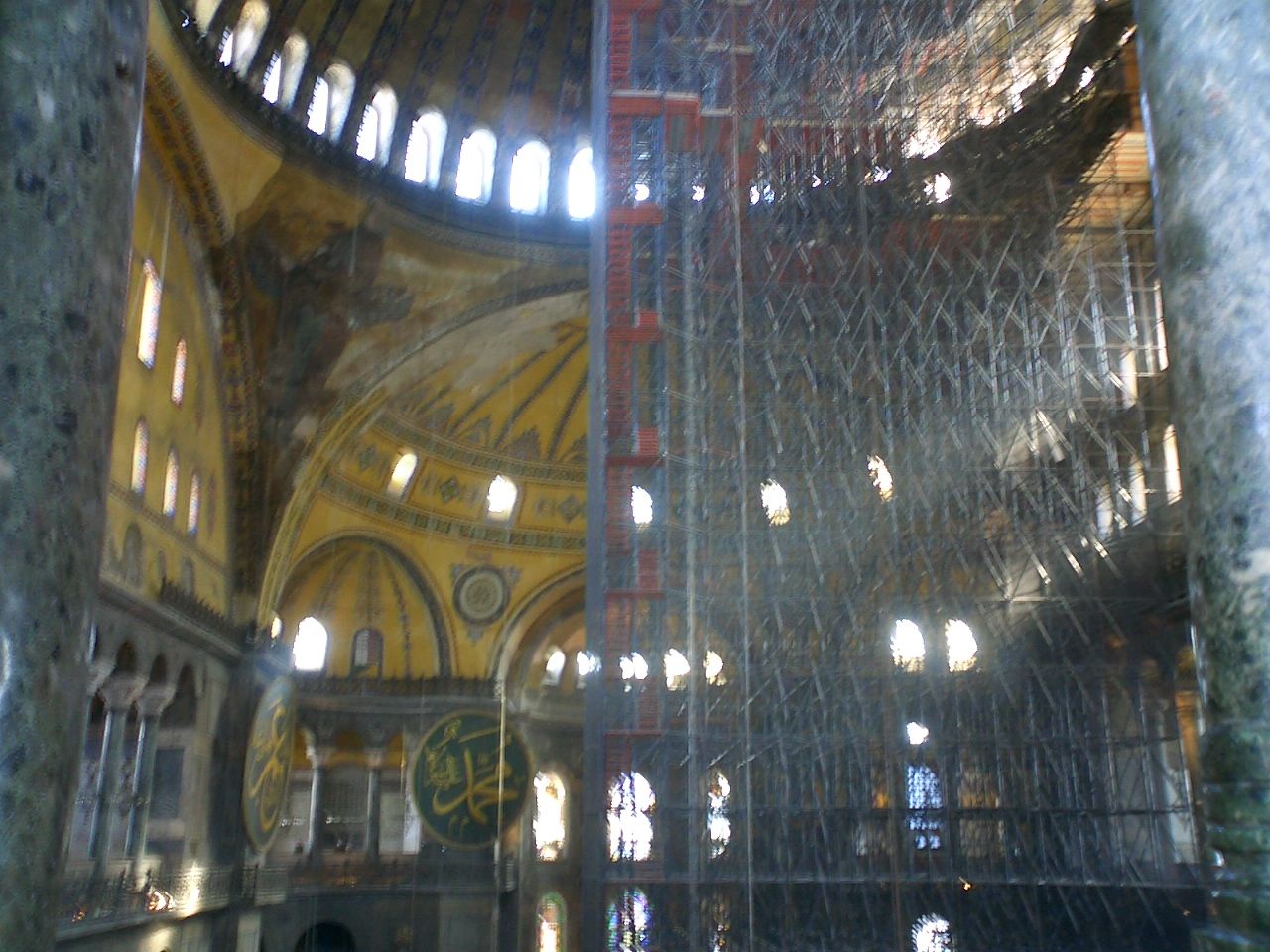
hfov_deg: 50.1
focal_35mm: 37
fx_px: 1357
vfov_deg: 38.7
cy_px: 476
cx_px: 635
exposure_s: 1/2
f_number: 3.5
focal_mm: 5.6
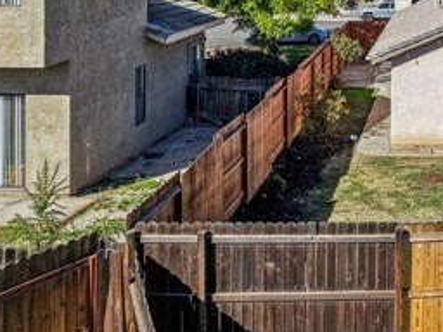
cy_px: -62
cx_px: 446
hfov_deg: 29.9
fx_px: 768
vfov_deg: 22.6
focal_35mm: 60
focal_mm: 8.7
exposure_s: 1/3200
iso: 180
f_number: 1.8
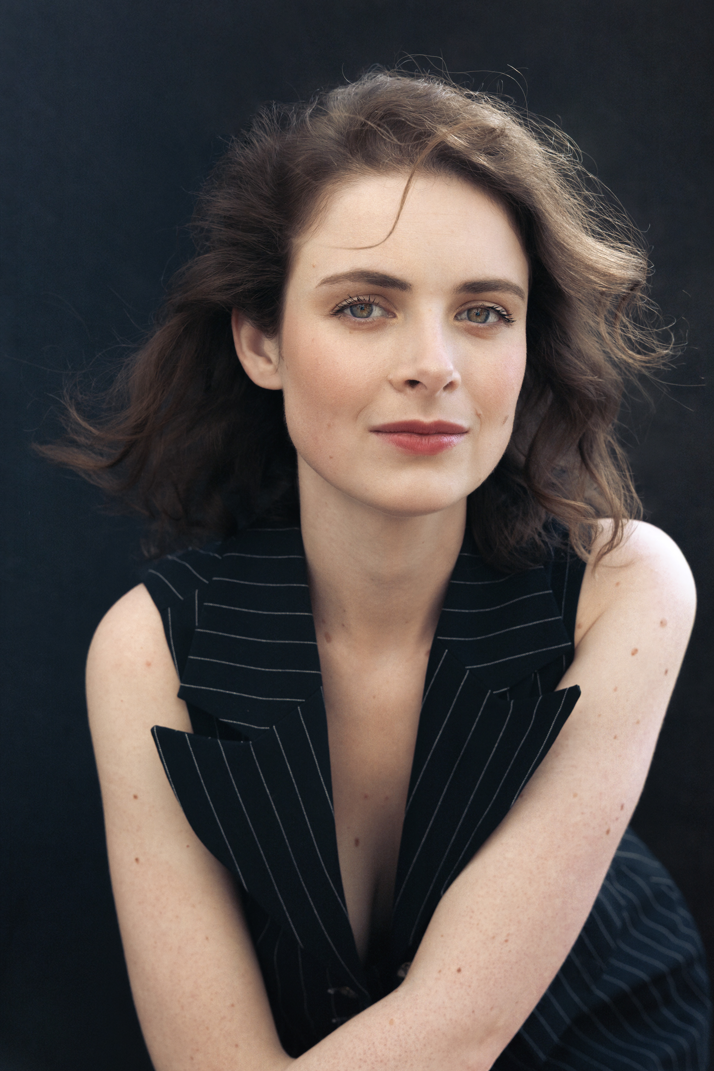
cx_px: 357
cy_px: 536
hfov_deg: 26.0
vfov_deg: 38.2
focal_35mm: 52
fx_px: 1547
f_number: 5.6
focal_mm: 52
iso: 800
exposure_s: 1/640
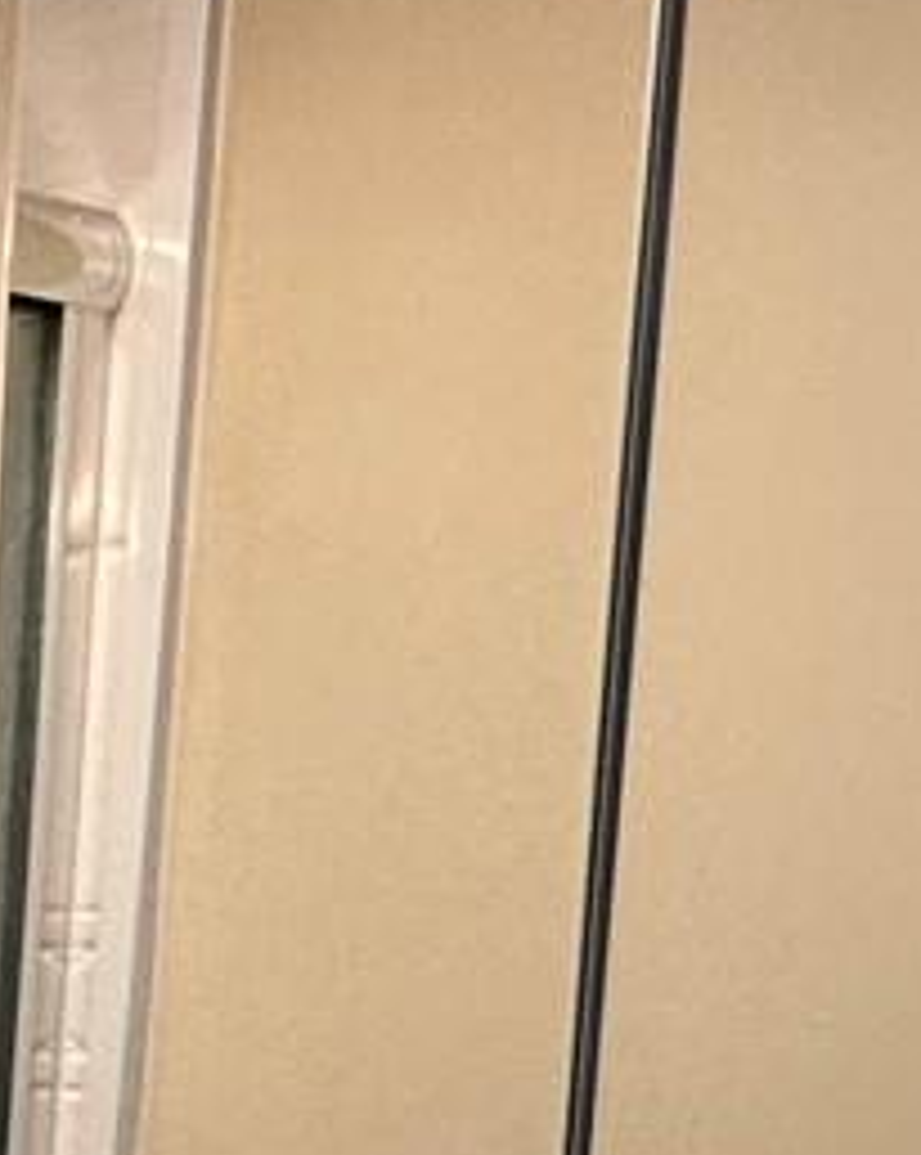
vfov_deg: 16.6
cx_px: -1465
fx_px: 3721
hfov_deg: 11.2
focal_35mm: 109
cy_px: 1515
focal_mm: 2.22
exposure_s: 1/120
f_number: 2.2
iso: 160
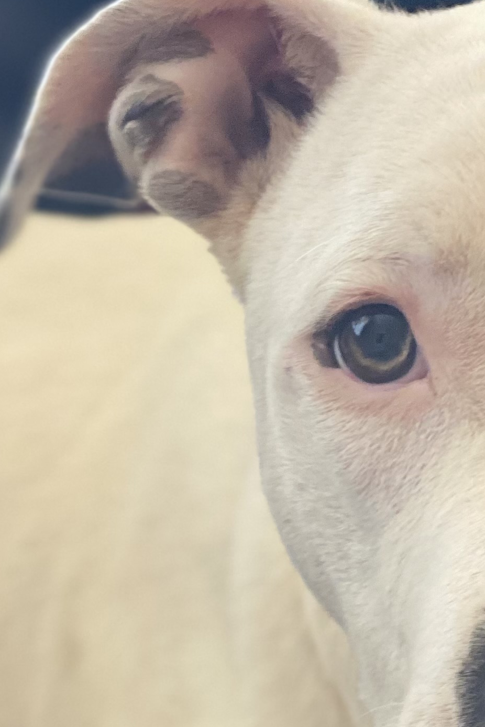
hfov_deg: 8.7
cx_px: 481
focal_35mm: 157
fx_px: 3172
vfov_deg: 12.7
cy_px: 946
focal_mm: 6
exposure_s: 1/40
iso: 125
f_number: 2
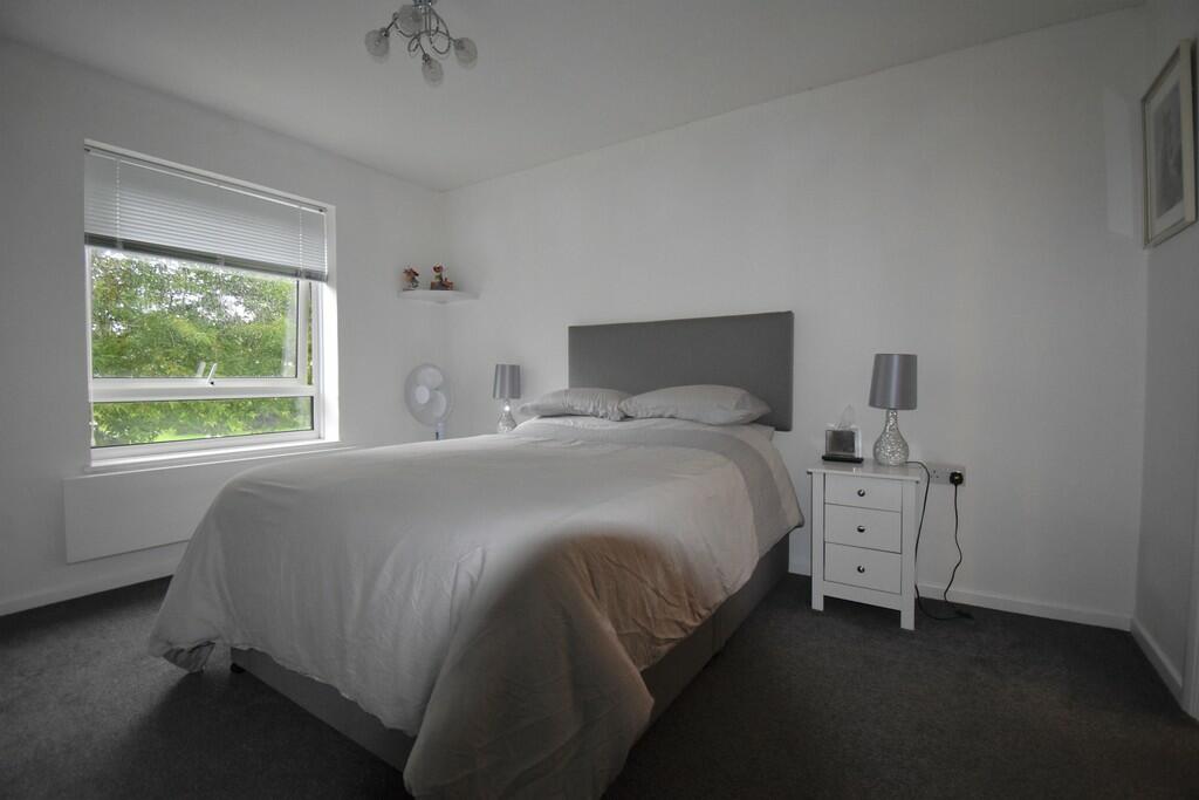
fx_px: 500
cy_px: 400
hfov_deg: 100.4
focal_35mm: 15
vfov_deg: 77.3
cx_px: 600
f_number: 4.5
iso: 1600
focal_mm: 10
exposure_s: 1/200
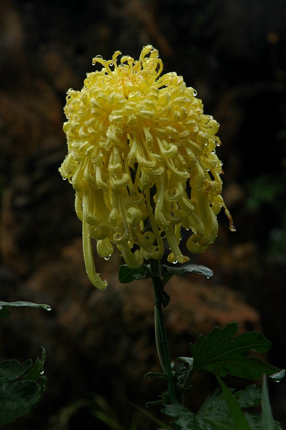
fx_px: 2238
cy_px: 215
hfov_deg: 7.3
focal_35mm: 188
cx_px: 143
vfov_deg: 11.0
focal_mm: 125
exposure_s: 1/50
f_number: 10
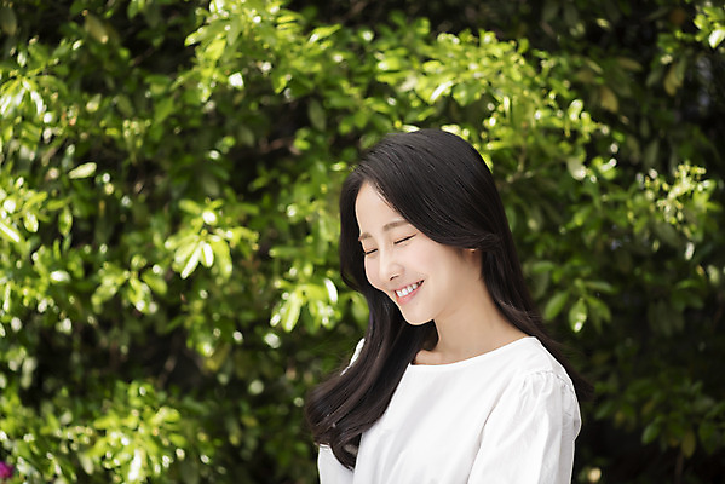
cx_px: 362
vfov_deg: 13.1
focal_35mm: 105
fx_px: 2116
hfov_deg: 19.4
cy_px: 242
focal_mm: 105
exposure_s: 1/400
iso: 100
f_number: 4
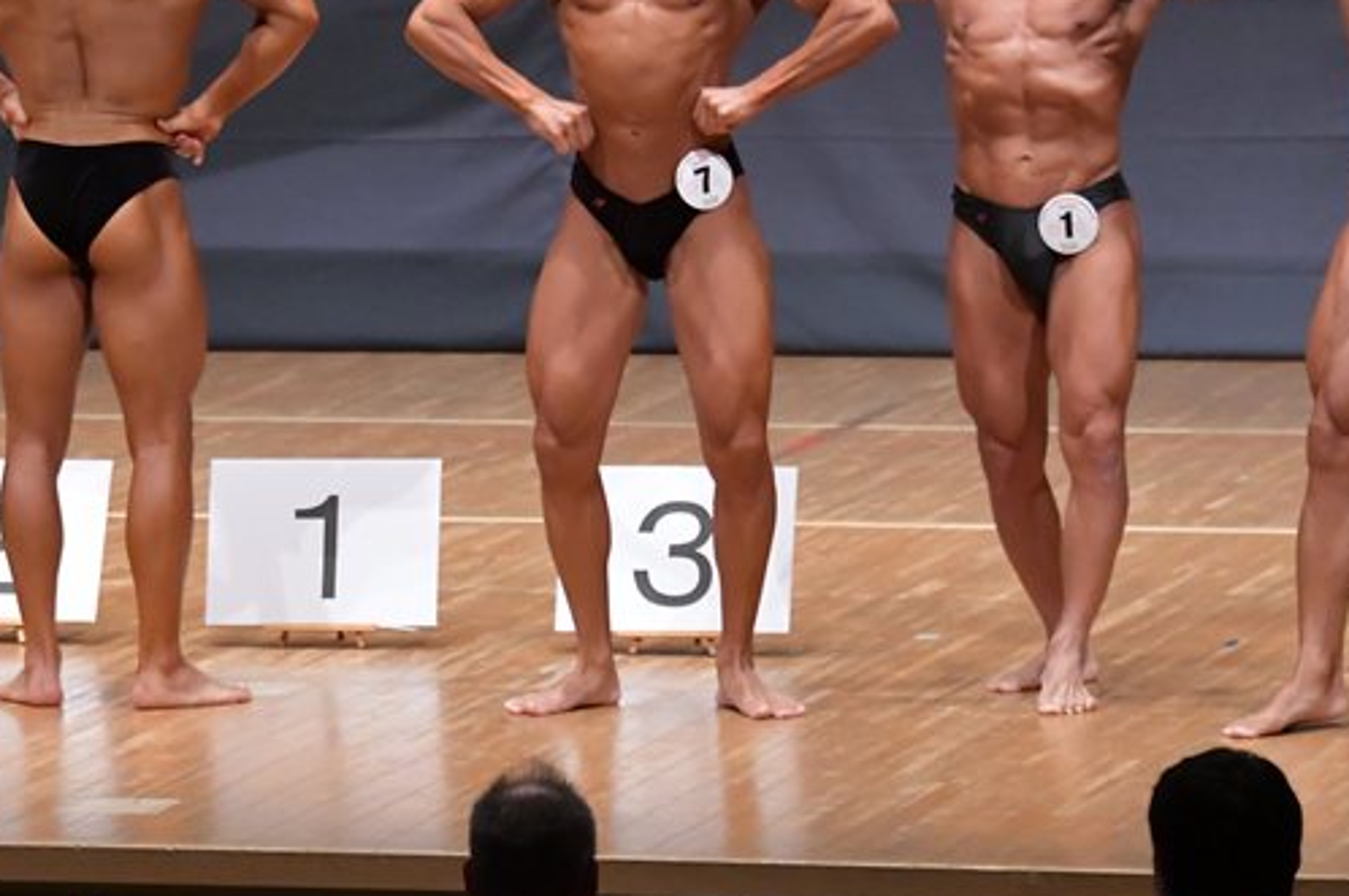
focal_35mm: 338
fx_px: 12653
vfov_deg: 4.1
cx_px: 337
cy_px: 376
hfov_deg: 6.1
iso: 8000
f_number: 5.6
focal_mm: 145
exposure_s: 1/400
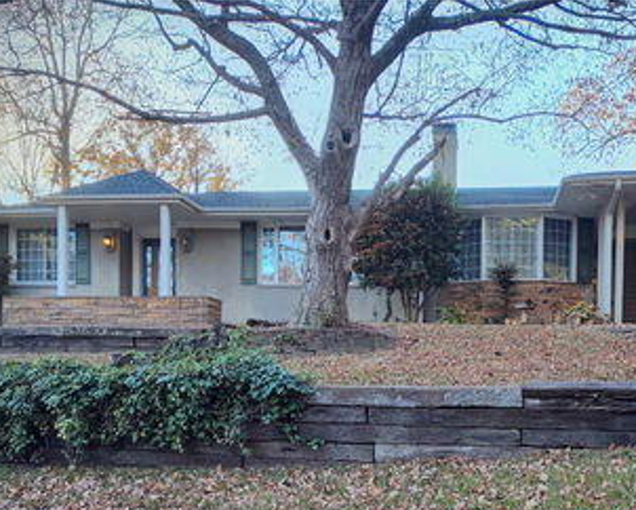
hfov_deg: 47.4
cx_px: 406
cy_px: 403
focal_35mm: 38
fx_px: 716
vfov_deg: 37.9
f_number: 1.8
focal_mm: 5.56
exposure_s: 1/120
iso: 135
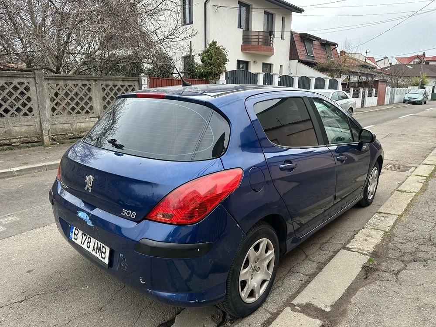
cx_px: 218
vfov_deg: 56.8
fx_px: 302
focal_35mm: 24
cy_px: 164
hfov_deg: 71.6
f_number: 1.78
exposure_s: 1/201
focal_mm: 6.86
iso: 80
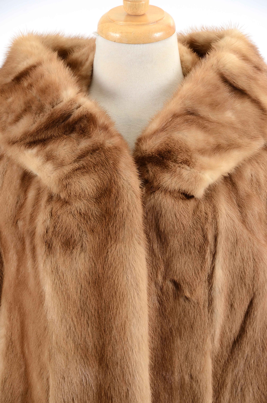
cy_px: 202
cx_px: 134
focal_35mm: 158
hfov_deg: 8.7
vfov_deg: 13.1
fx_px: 1760
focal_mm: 105
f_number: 8
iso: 160
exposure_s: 1/60
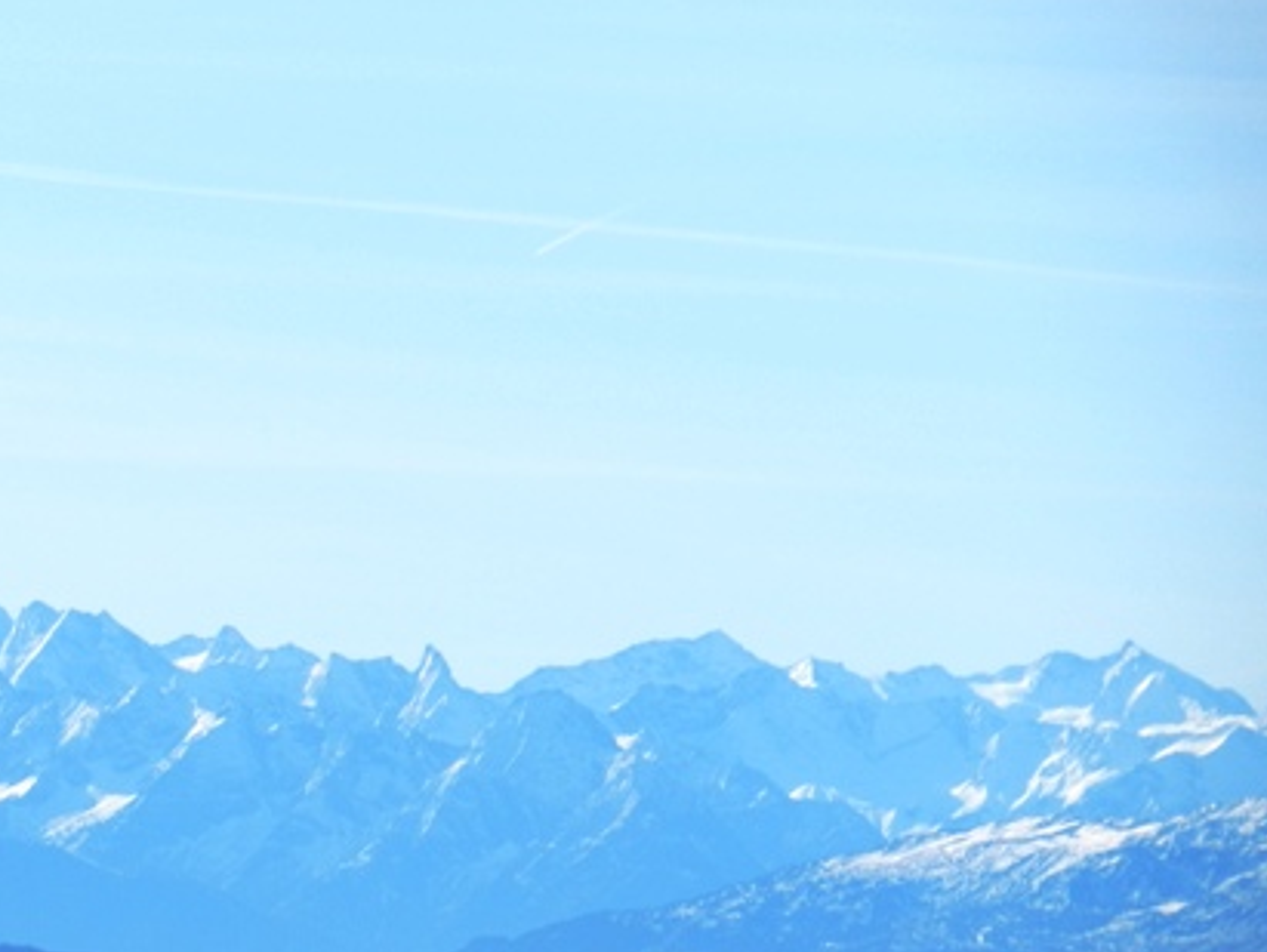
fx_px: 14360
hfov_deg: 5.0
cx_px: 296
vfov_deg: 3.8
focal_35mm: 392
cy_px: 558
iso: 160
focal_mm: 45.3
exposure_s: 1/1000
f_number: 5.3
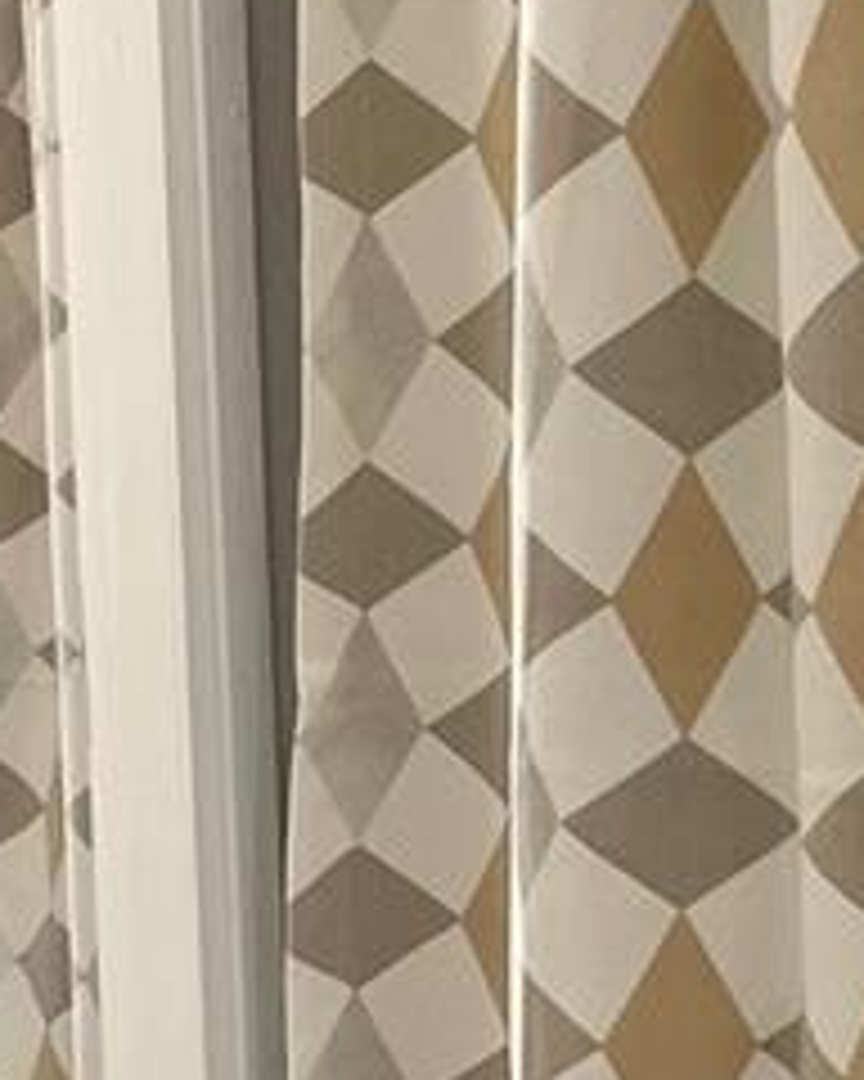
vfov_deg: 15.6
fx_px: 3900
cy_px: 981
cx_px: 202
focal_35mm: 122
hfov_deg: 12.6
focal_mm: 5.1
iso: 100
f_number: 1.6
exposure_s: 1/120
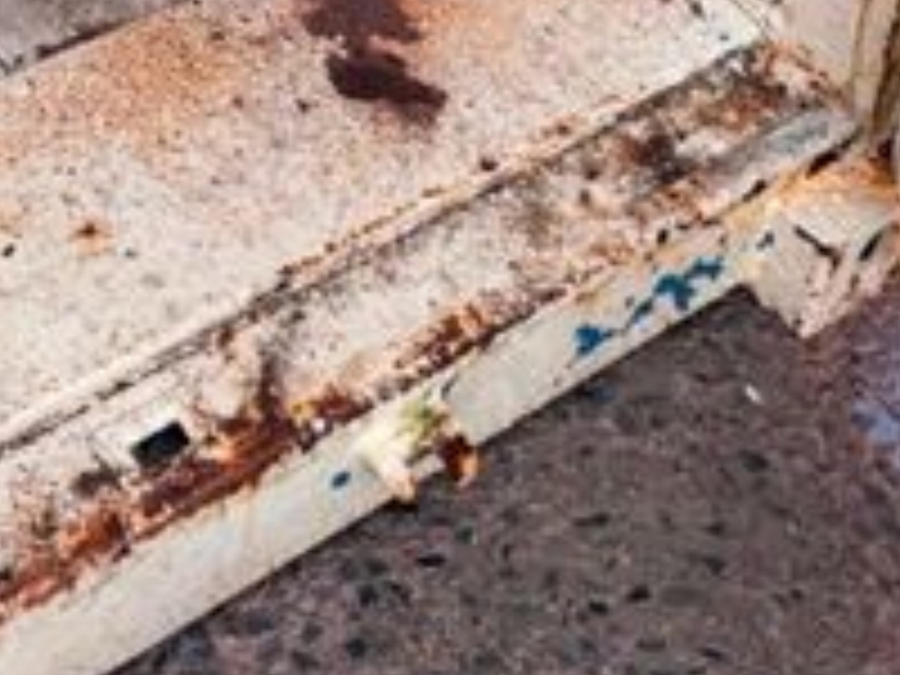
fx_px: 1872
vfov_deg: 18.3
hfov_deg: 26.5
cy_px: -315
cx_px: 184
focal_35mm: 72
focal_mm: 6.76
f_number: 1.78
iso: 250
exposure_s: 1/60
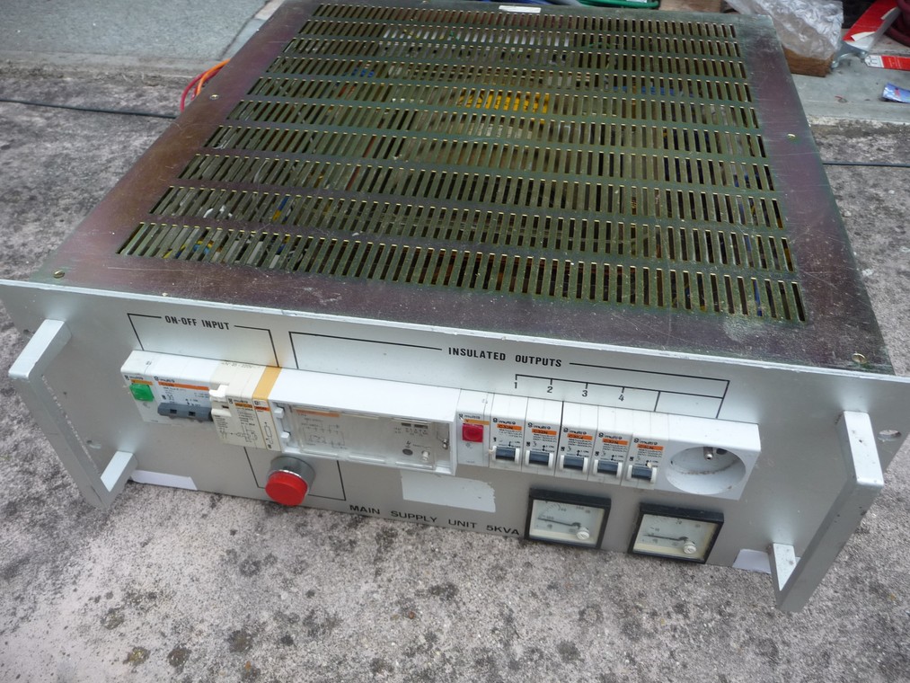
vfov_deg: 49.8
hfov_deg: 63.4
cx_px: 455
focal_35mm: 28
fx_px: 736
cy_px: 342
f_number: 3.3
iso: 100
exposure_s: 1/50
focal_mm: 4.7
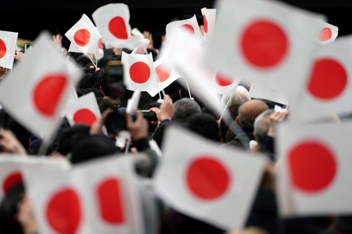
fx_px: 3910
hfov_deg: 5.2
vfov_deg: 3.4
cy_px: 117
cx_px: 176
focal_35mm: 400
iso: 400
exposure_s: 1/500
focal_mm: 400
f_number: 7.1
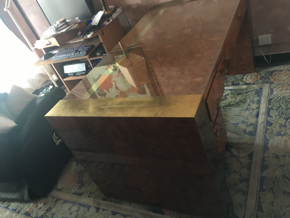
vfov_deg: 48.2
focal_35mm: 29
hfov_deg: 61.7
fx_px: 243
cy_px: 109
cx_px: 145
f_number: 2.2
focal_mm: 4.15
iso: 200
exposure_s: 1/17
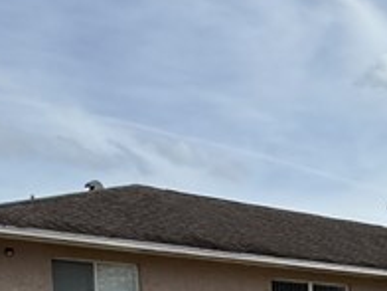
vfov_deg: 18.2
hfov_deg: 19.5
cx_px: 705
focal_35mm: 73
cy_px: 418
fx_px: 816
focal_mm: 2.22
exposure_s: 1/2674
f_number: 2.2
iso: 50
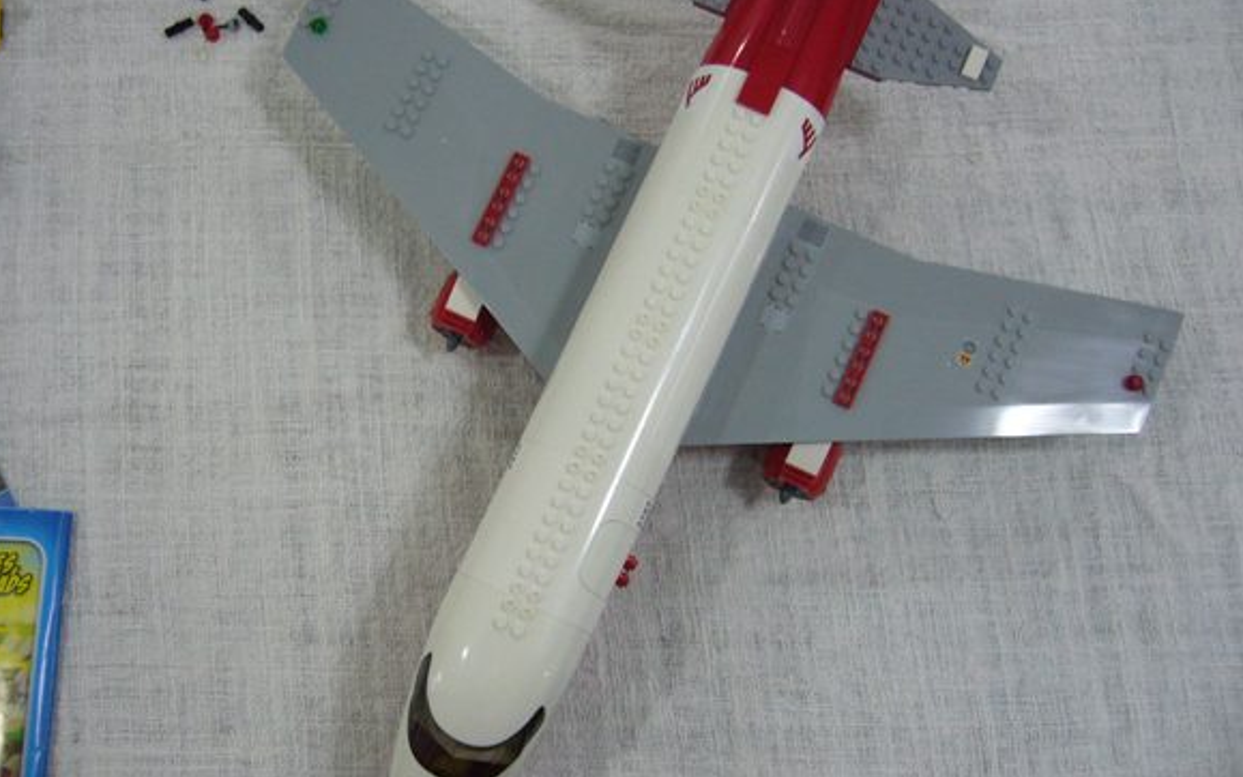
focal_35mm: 41
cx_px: 558
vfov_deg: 31.3
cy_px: 369
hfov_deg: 48.1
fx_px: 1389
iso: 200
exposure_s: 1/13
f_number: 2.8
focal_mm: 5.8
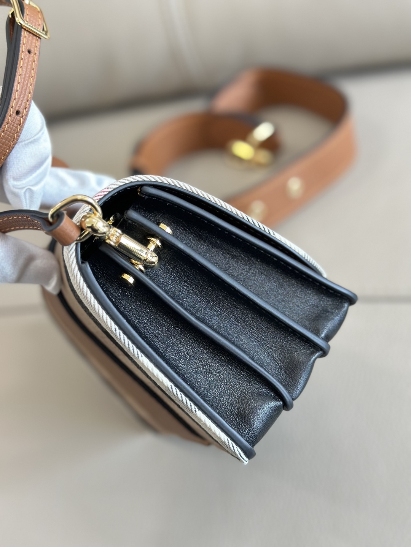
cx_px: 206
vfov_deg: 39.7
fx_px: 760
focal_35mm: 48
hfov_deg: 30.3
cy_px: 274
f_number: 1.78
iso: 200
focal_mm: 6.86
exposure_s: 1/60
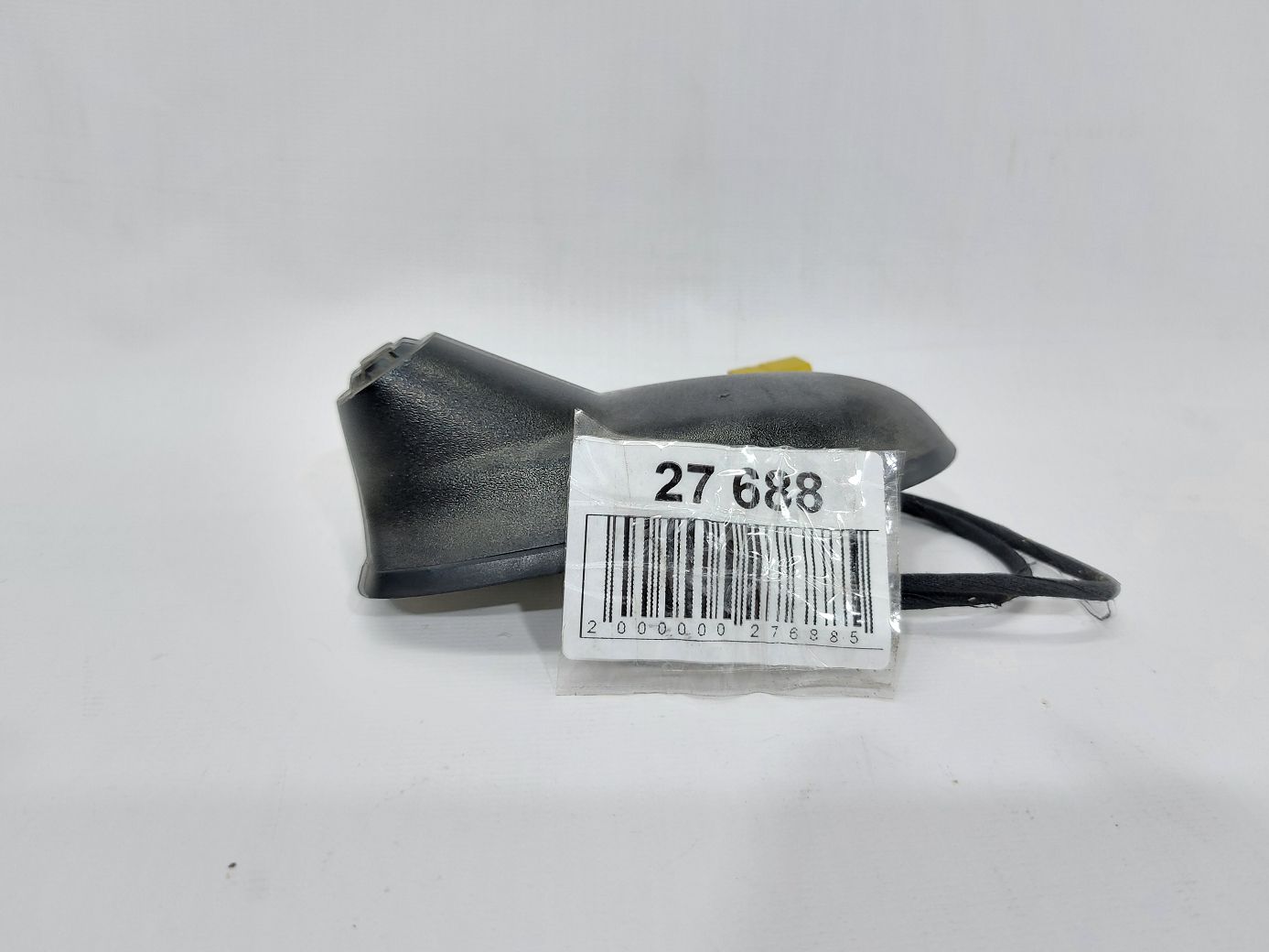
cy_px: 476
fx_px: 880
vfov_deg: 56.8
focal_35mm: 24
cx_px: 634
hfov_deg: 71.6
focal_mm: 5.23
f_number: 1.8
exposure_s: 1/50
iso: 100
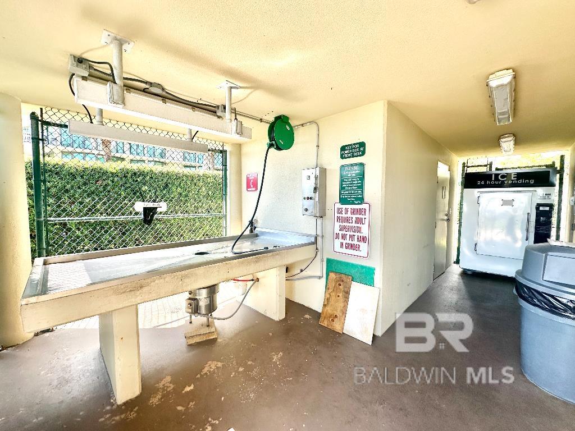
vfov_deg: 85.7
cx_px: 288
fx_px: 233
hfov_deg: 102.1
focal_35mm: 14
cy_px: 216
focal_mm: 2.22
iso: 40
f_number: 2.2
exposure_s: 1/171
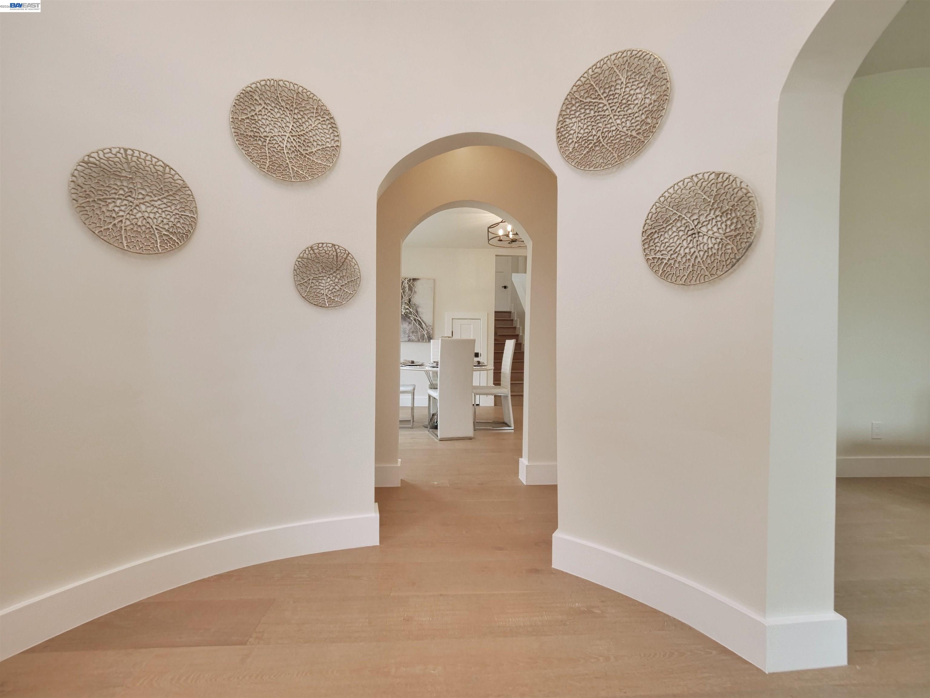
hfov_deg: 102.1
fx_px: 376
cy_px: 349
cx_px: 465
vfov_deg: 85.7
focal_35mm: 14
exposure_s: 1/160
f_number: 5
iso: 800
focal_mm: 7
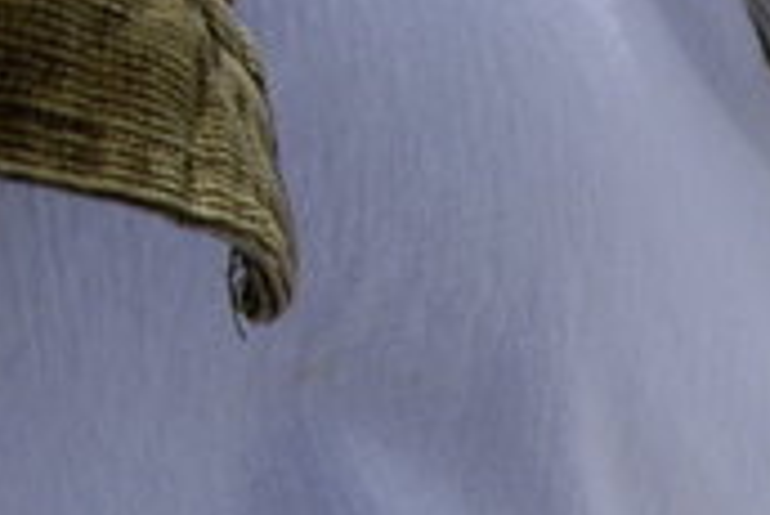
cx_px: 1392
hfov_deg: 12.7
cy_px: 1030
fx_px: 3147
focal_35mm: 147
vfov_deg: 8.8
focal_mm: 6.2
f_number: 4.3
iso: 50
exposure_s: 1/1000
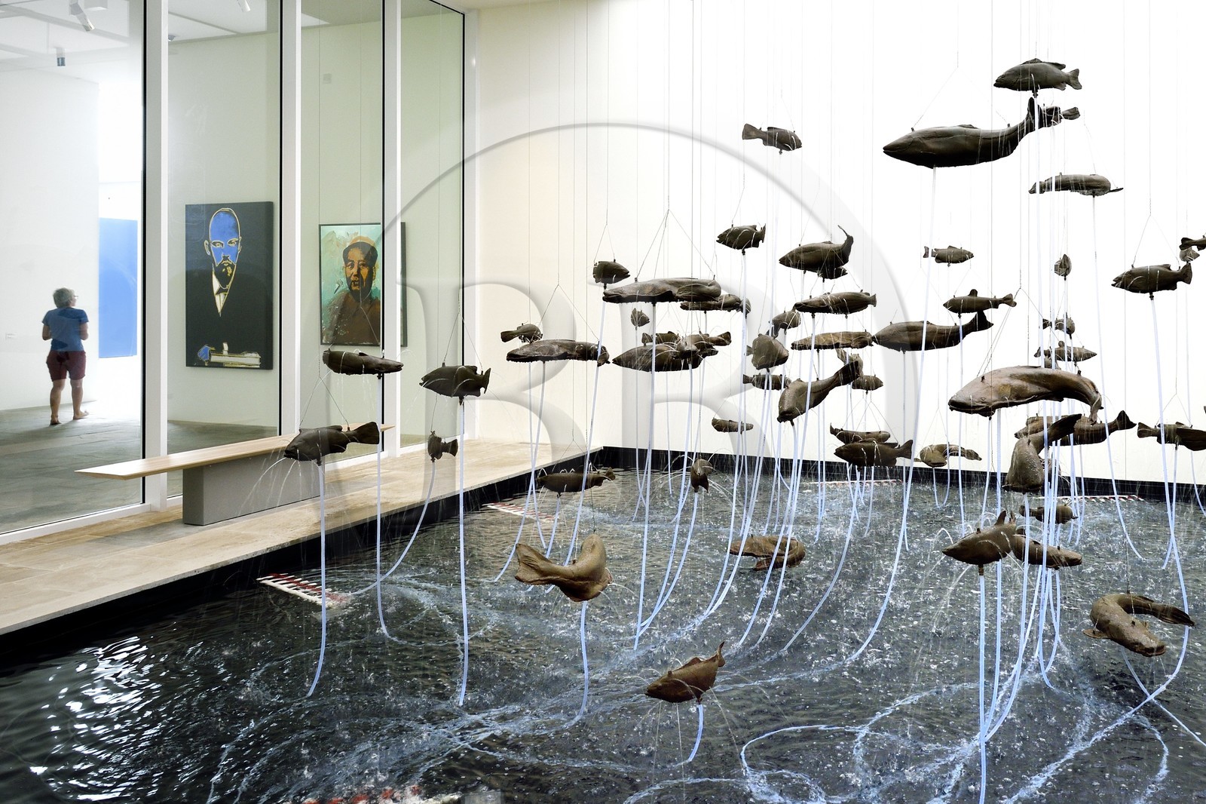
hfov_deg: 78.6
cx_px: 603
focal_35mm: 22
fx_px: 737
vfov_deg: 57.2
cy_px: 402
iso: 800
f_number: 9
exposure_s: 1/30
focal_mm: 22
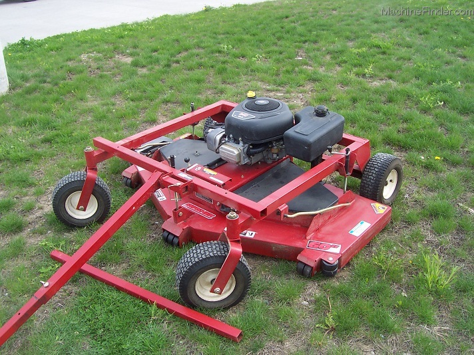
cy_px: 178
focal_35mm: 37
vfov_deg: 38.7
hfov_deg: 50.1
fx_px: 507
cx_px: 237
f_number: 5.6
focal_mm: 5.6
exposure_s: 1/180
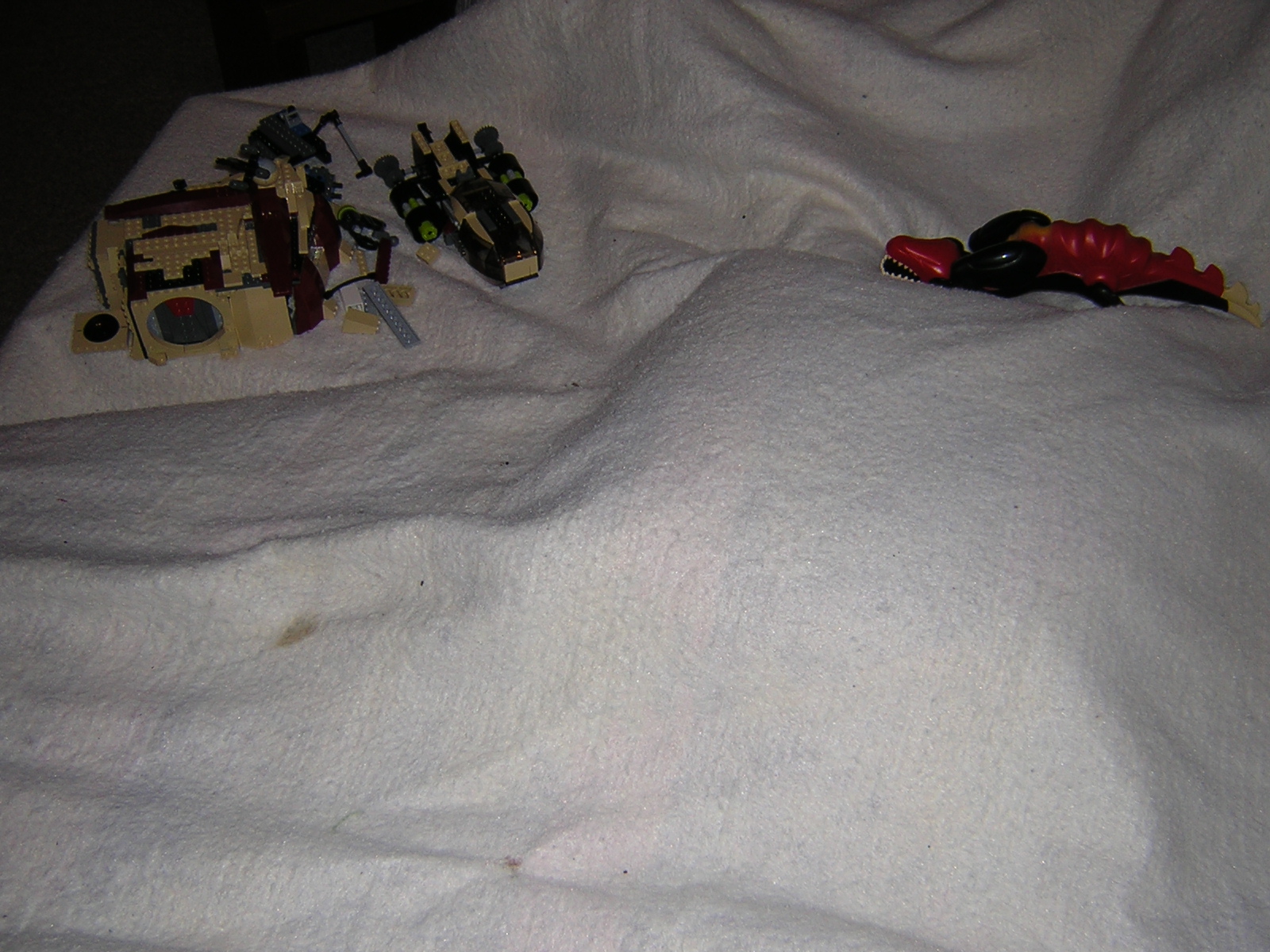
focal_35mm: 36
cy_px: 476
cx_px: 635
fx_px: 1321
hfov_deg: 51.4
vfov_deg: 39.7
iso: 100
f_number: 2.6
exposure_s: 1/60.1
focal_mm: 4.7
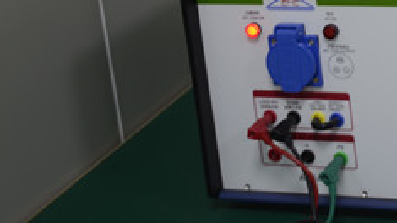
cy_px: -73
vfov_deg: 9.9
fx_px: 1263
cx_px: 473
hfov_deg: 17.1
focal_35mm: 120
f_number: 3.2
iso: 100
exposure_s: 1/8
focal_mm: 30
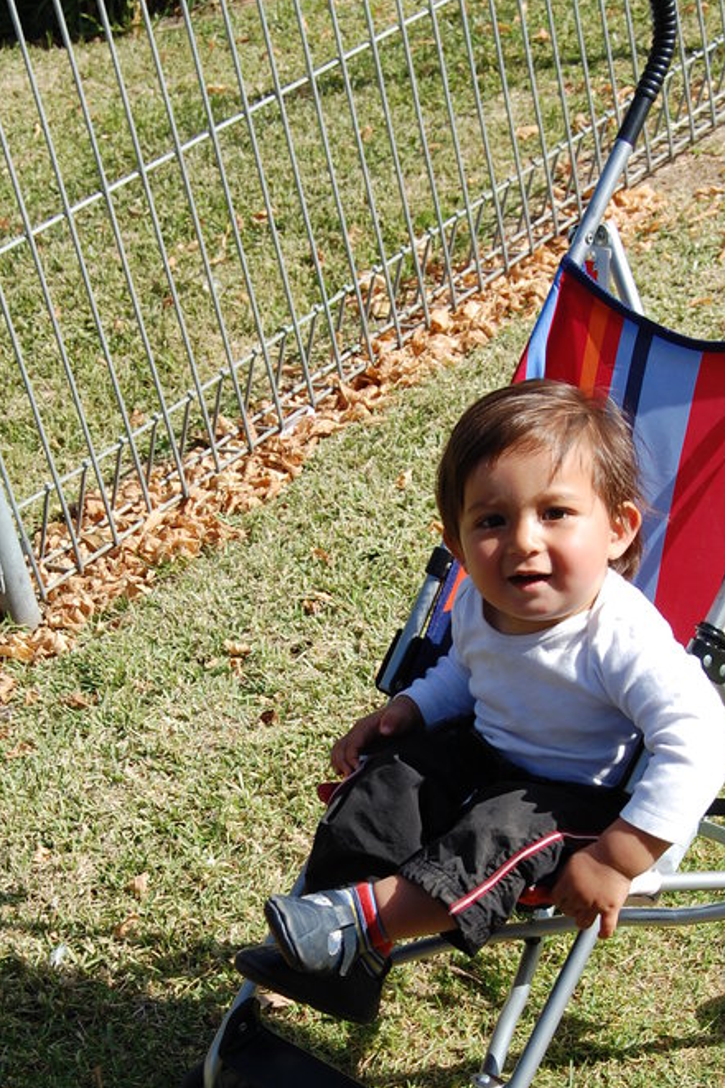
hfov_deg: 17.3
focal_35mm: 79
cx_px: 335
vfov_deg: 25.4
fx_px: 2389
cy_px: 811
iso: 200
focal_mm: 34
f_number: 9
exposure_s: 1/320
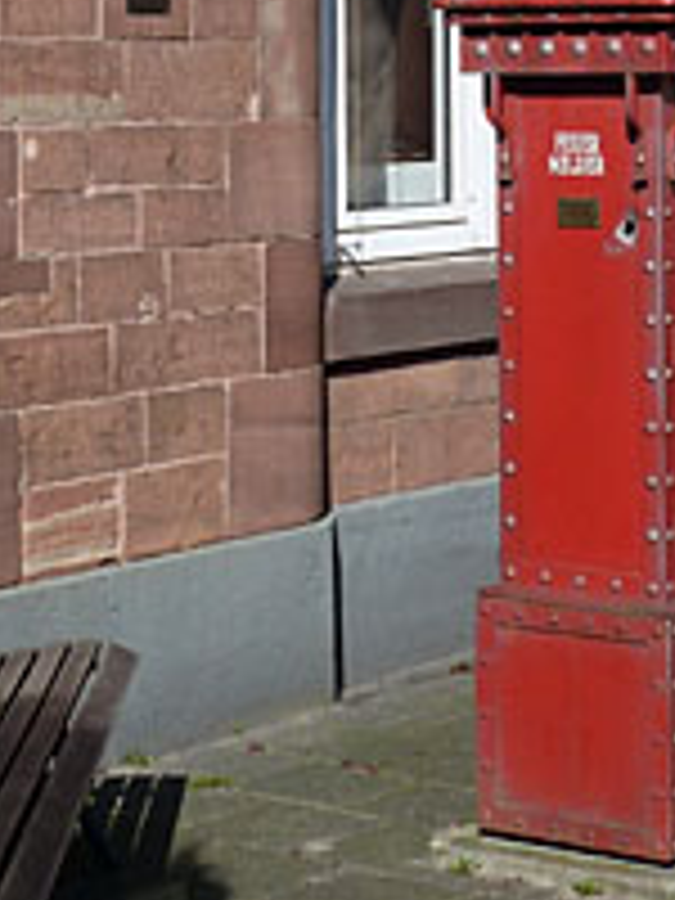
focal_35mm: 111
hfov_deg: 13.2
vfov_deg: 17.2
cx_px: 598
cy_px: -54
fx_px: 2886
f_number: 4.5
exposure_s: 1/500
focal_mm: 6.1
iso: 80
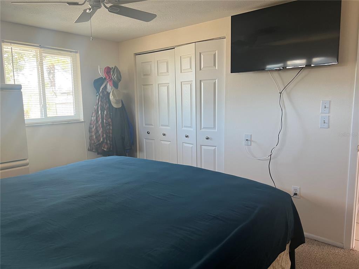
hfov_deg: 67.3
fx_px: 270
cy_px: 134
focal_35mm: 26
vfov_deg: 53.1
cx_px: 180
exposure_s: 1/60
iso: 80
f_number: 1.5
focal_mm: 5.7
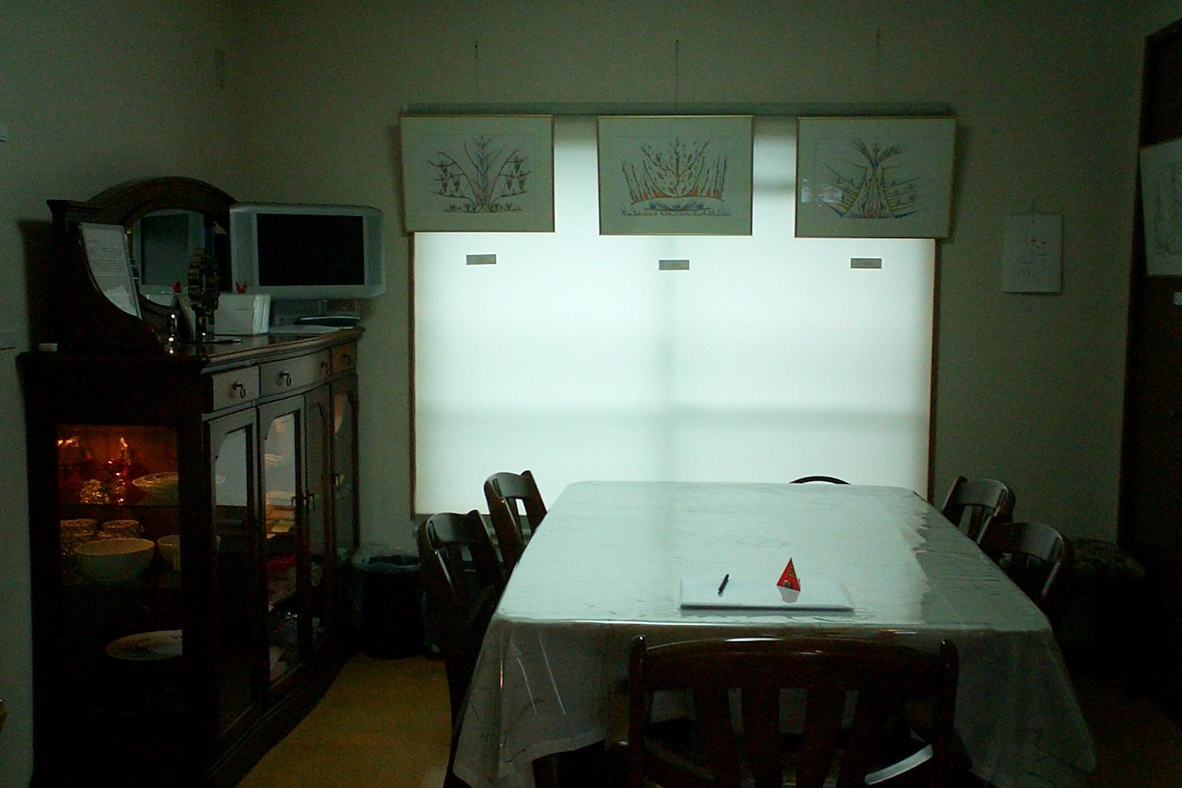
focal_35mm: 39
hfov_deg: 49.5
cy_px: 440
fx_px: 1281
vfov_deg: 34.2
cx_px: 596
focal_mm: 5.6
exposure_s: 1/80
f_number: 3.5
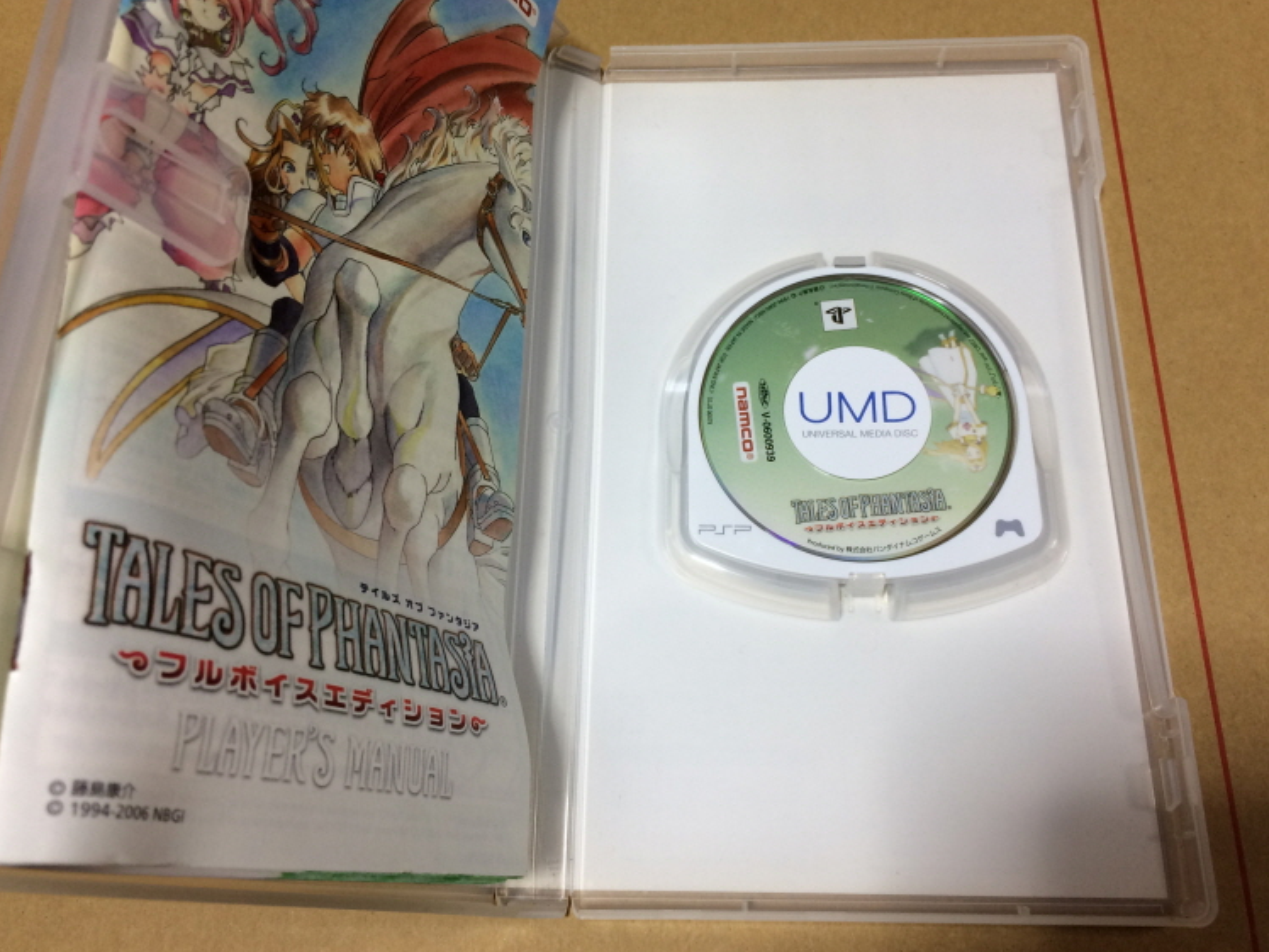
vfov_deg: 45.4
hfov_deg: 58.3
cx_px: 665
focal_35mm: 31
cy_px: 458
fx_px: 1136
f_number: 2.2
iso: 64
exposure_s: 1/30
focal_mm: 4.15
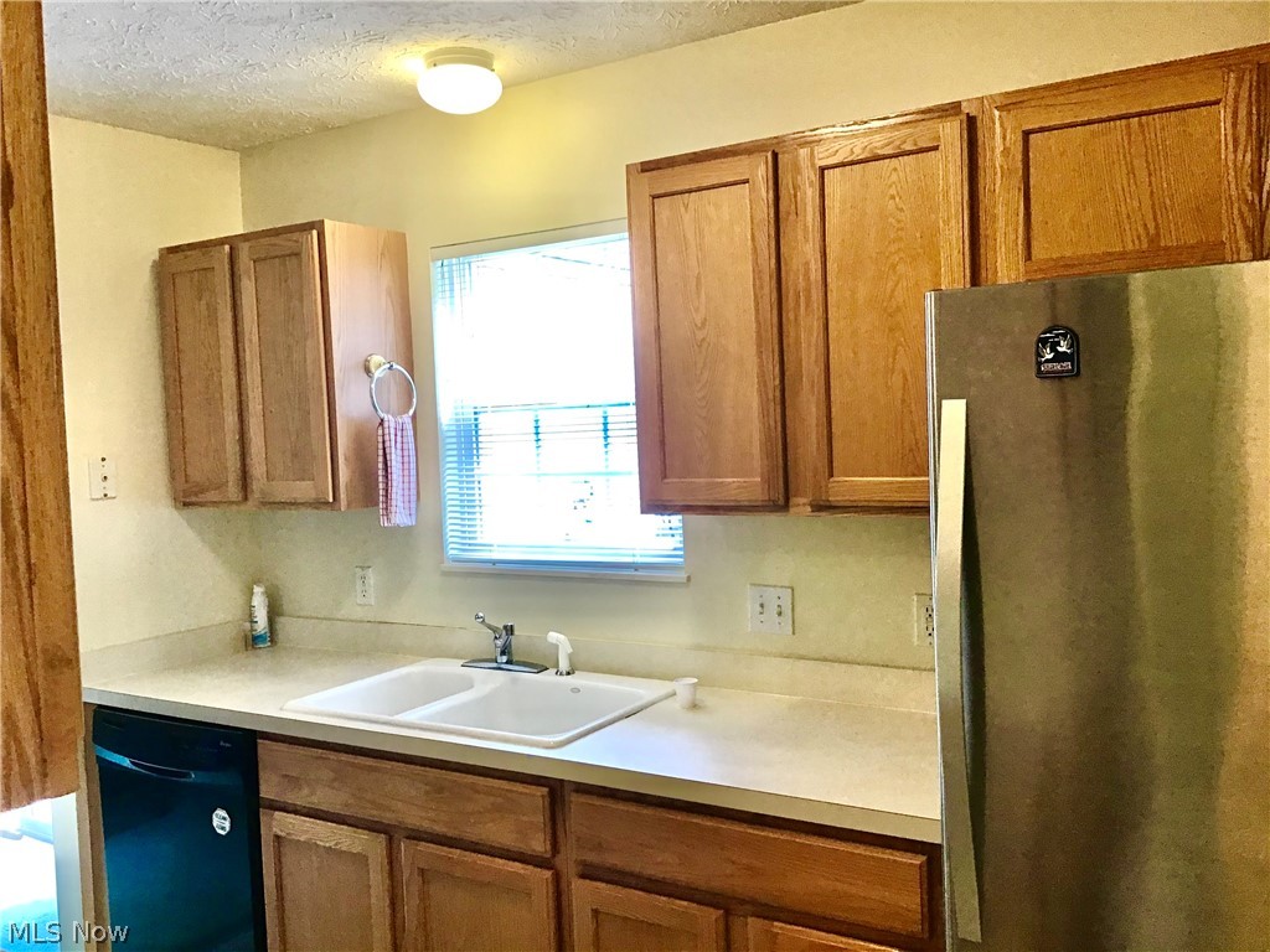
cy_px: 476
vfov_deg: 45.4
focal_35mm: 31
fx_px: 1137
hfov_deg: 58.4
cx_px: 635
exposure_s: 1/30
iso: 32
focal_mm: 3.3
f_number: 2.4
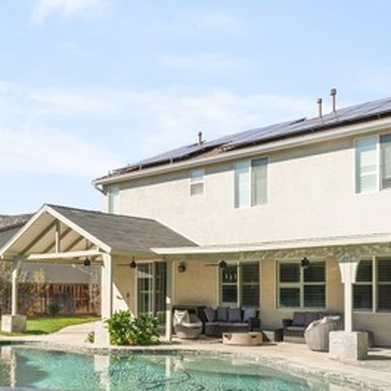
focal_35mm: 40
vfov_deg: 40.9
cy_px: 281
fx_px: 512
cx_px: 109
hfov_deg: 40.9
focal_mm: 19.5
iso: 100
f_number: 11
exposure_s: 1/15
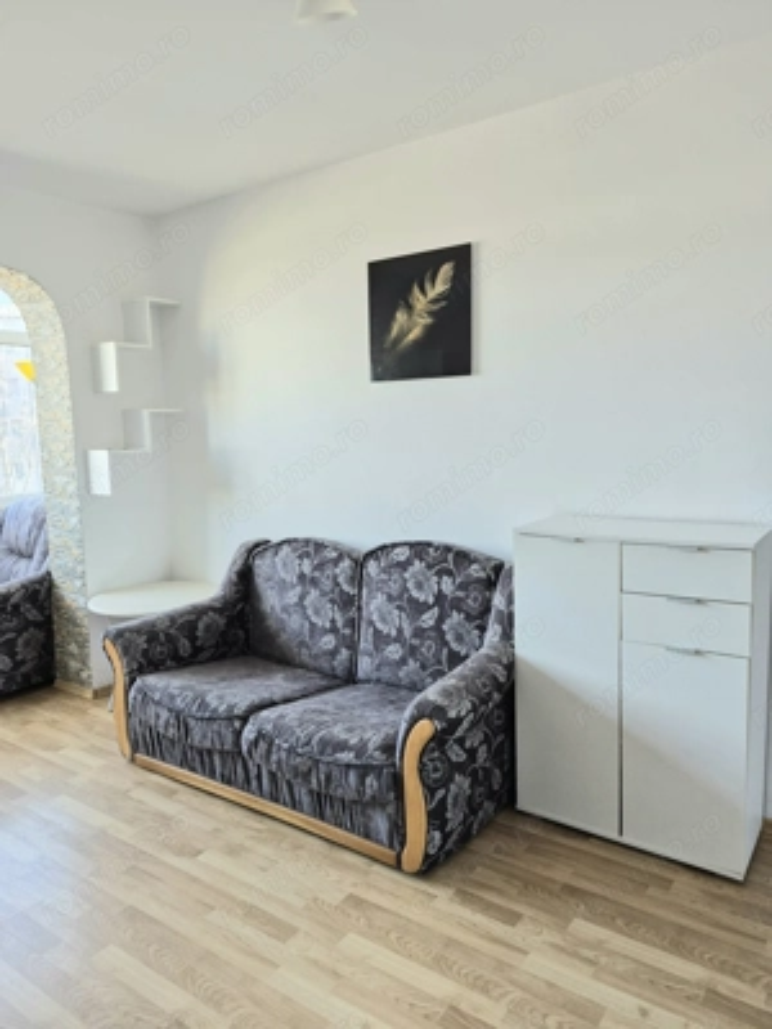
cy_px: 514
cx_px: 386
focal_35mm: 23
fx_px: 684
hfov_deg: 58.9
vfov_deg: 73.9
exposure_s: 1/100
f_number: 1.8
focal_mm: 5.4
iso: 80
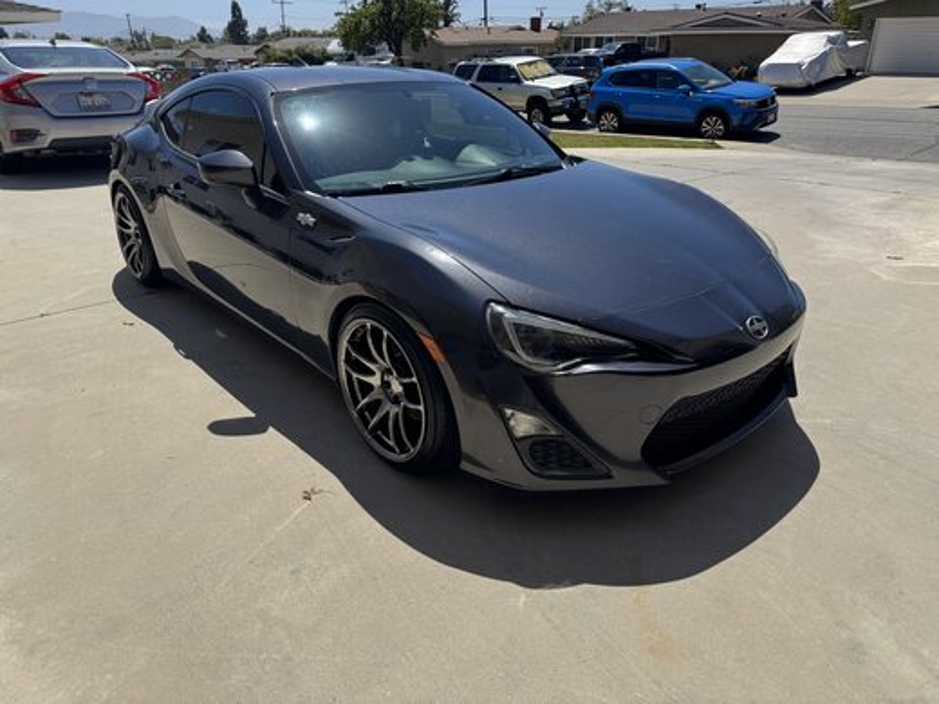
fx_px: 651
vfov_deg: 56.8
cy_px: 352
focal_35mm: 24
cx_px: 470
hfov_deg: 71.6
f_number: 1.78
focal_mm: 6.76
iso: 80
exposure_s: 1/5814
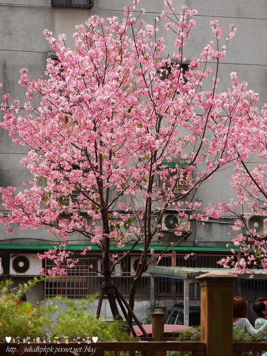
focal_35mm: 110
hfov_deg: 13.5
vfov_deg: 17.9
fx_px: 1130
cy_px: 178
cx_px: 134
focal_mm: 55
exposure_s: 1/640
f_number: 5.1
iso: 200
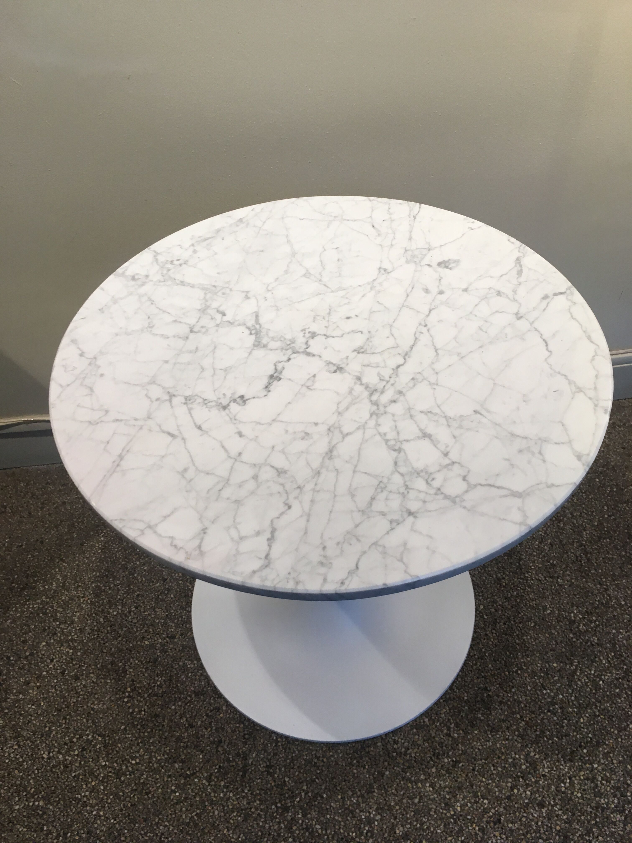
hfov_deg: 48.2
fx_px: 706
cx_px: 316
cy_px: 422
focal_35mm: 29
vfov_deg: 61.7
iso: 25
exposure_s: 1/33
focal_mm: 4.15
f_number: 2.2
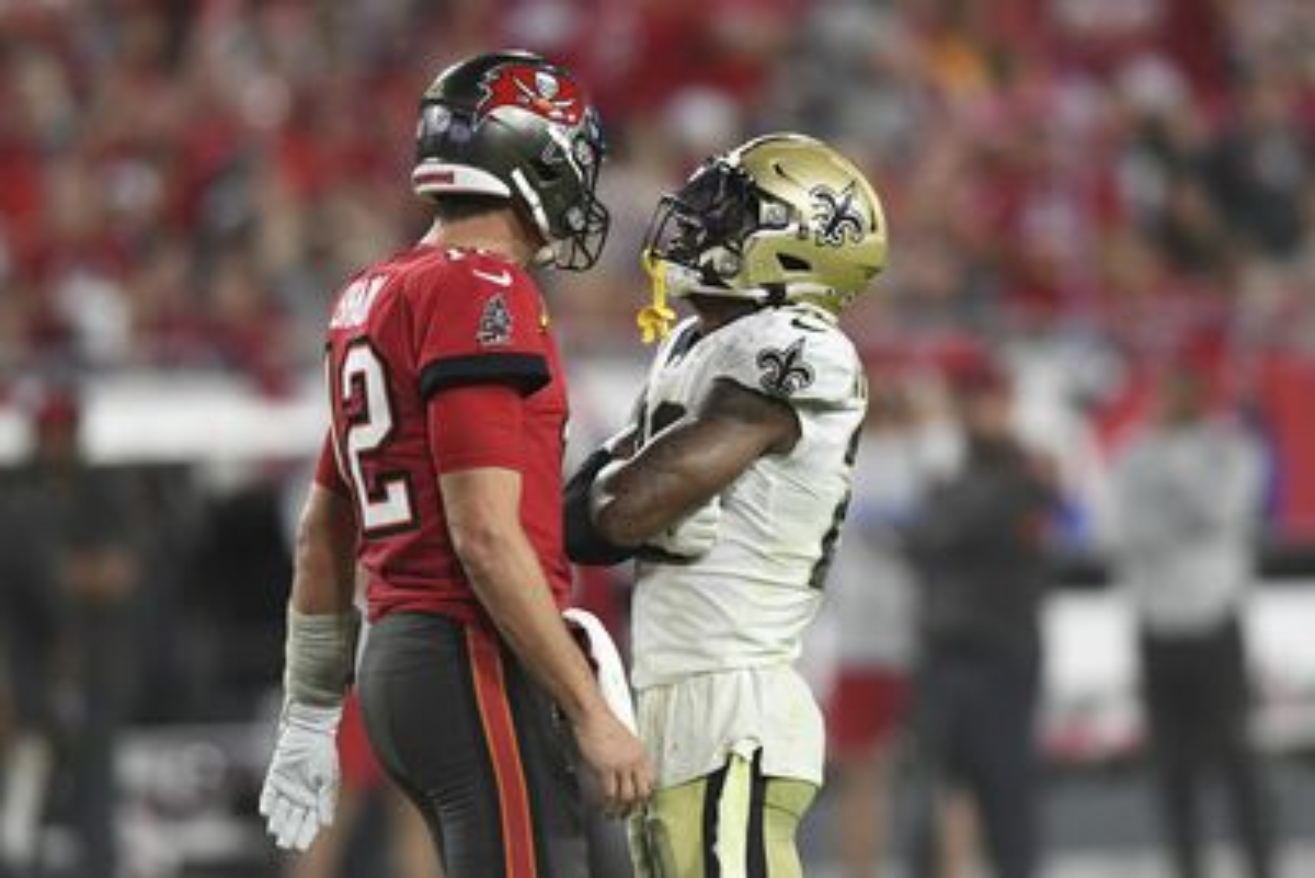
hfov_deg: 3.4
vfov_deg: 2.3
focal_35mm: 600
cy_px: 439
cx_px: 658
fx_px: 21923
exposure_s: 1/2500
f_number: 4
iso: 3200
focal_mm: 400
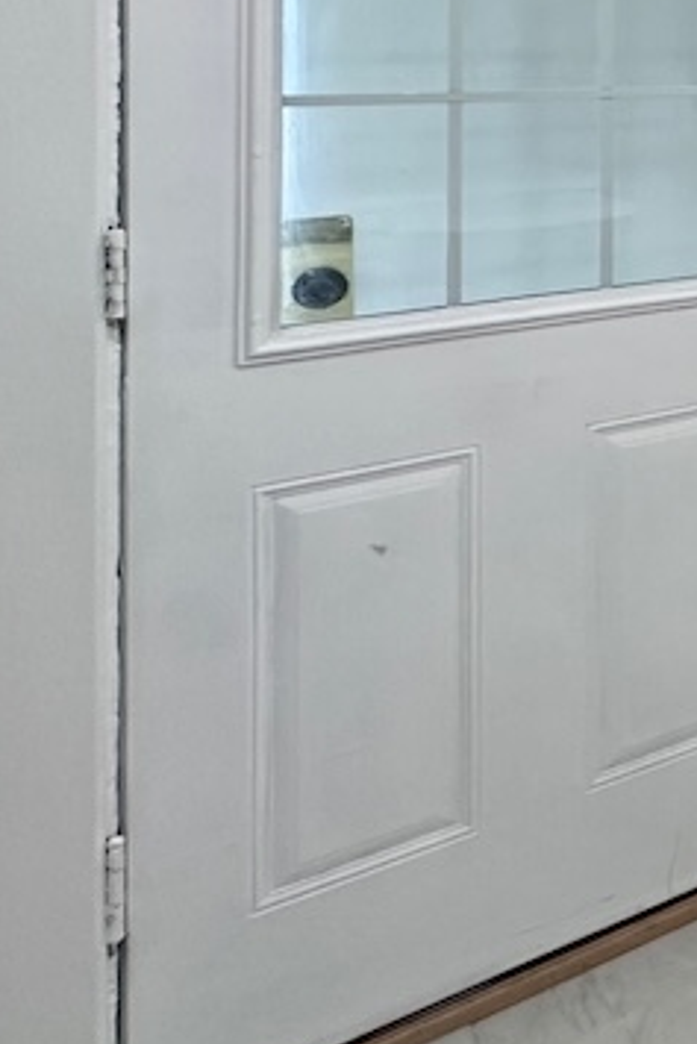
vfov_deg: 41.5
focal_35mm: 42
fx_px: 1218
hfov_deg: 18.5
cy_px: 47
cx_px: 1432
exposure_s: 1/120
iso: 160
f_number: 2.2
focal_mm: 2.22
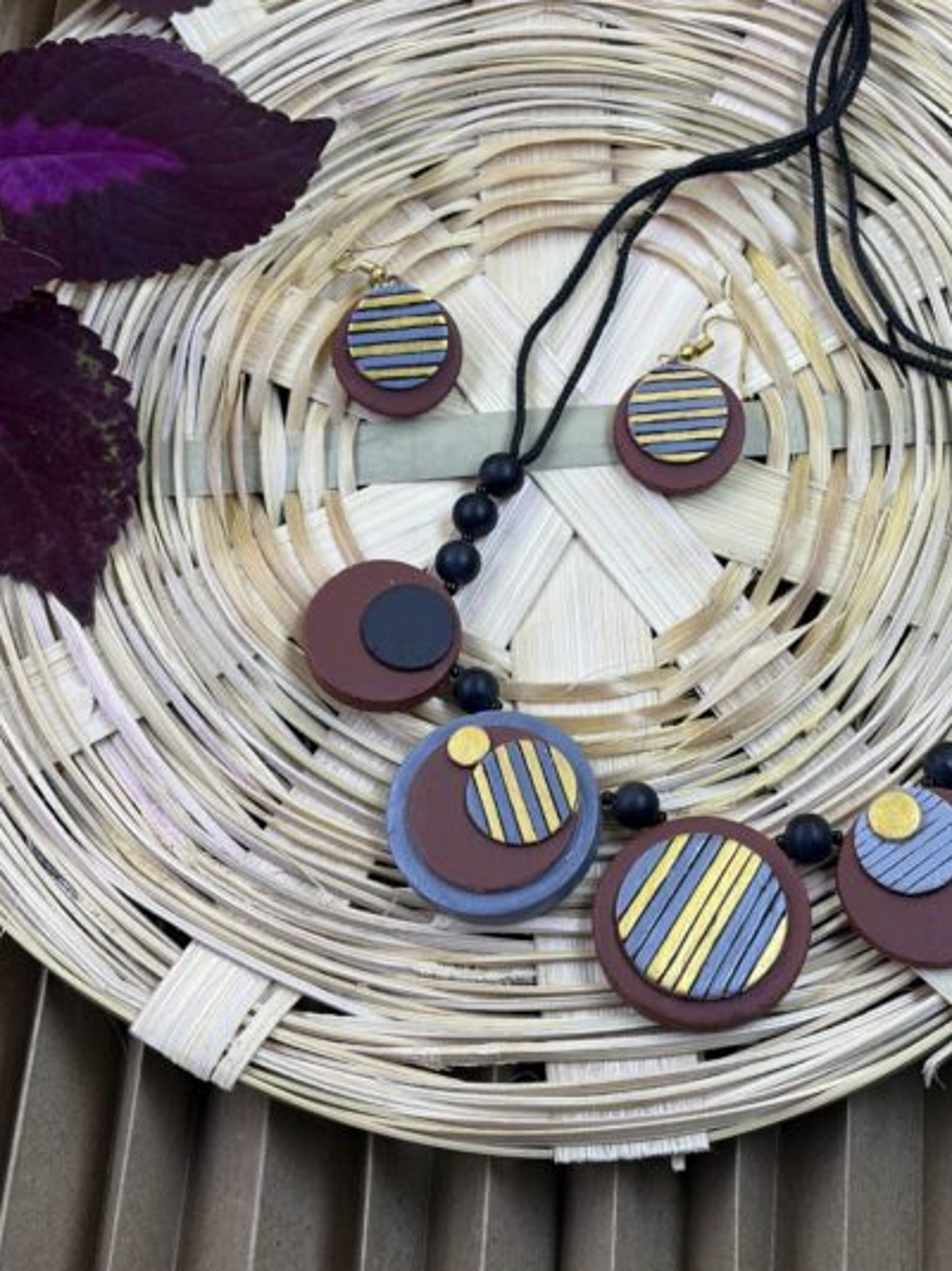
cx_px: 585
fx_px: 2385
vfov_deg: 29.8
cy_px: 577
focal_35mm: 65
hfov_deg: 22.5
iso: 50
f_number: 1.6
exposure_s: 1/72
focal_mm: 5.96
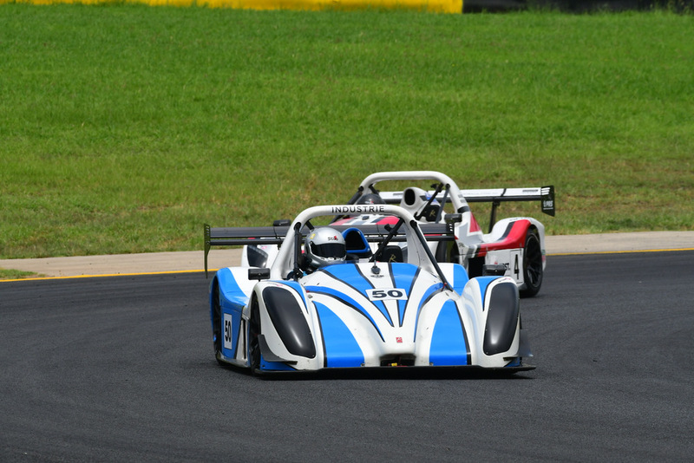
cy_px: 232
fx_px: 8388
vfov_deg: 3.2
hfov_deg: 4.7
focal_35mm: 435
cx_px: 347
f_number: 11
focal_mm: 290
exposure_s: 1/640
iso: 320
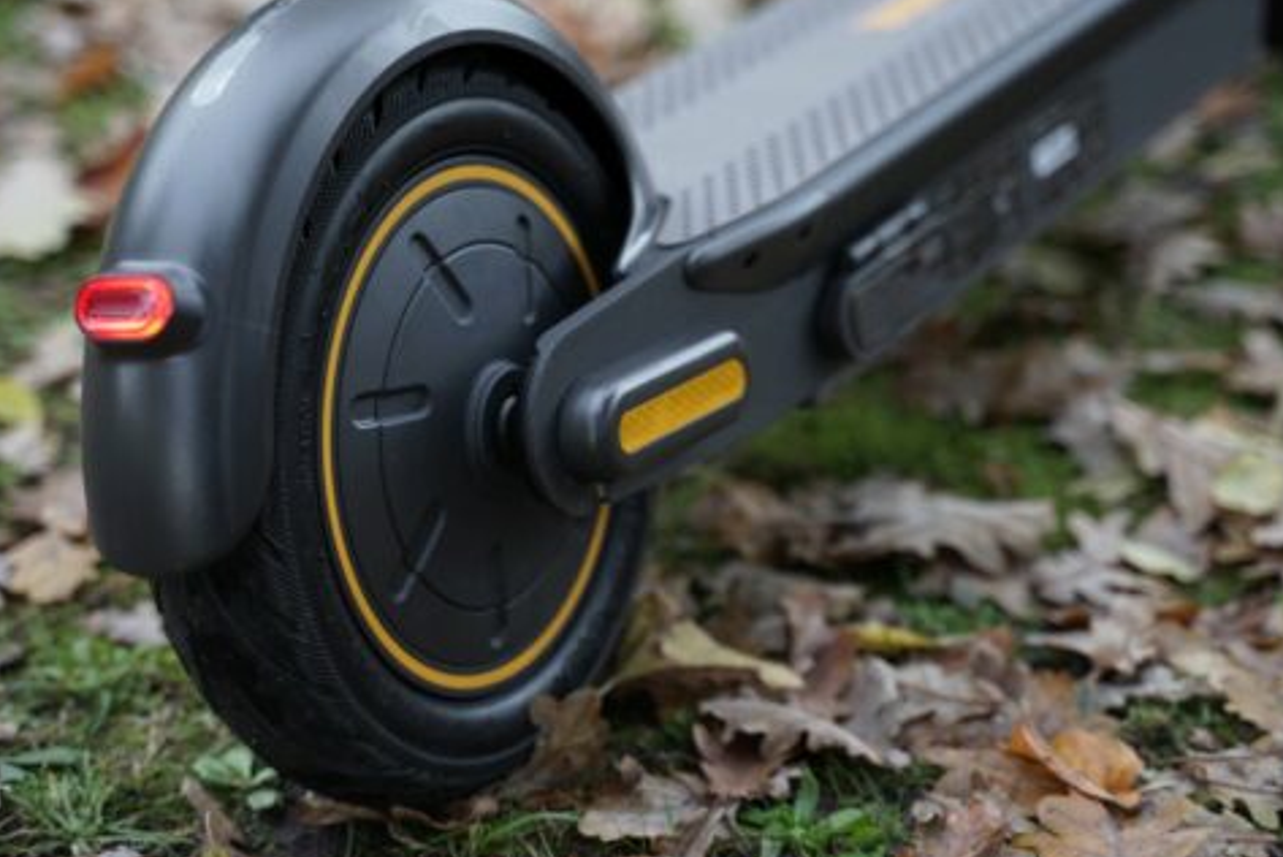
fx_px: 3209
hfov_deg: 22.6
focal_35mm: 90
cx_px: 610
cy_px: 355
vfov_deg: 15.2
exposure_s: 1/80
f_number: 2.8
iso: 125
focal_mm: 71
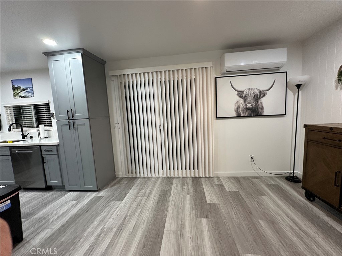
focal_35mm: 14
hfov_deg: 102.1
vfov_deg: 85.7
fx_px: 138
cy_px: 128
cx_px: 171
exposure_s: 1/60
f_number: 2.2
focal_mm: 2.22
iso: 200
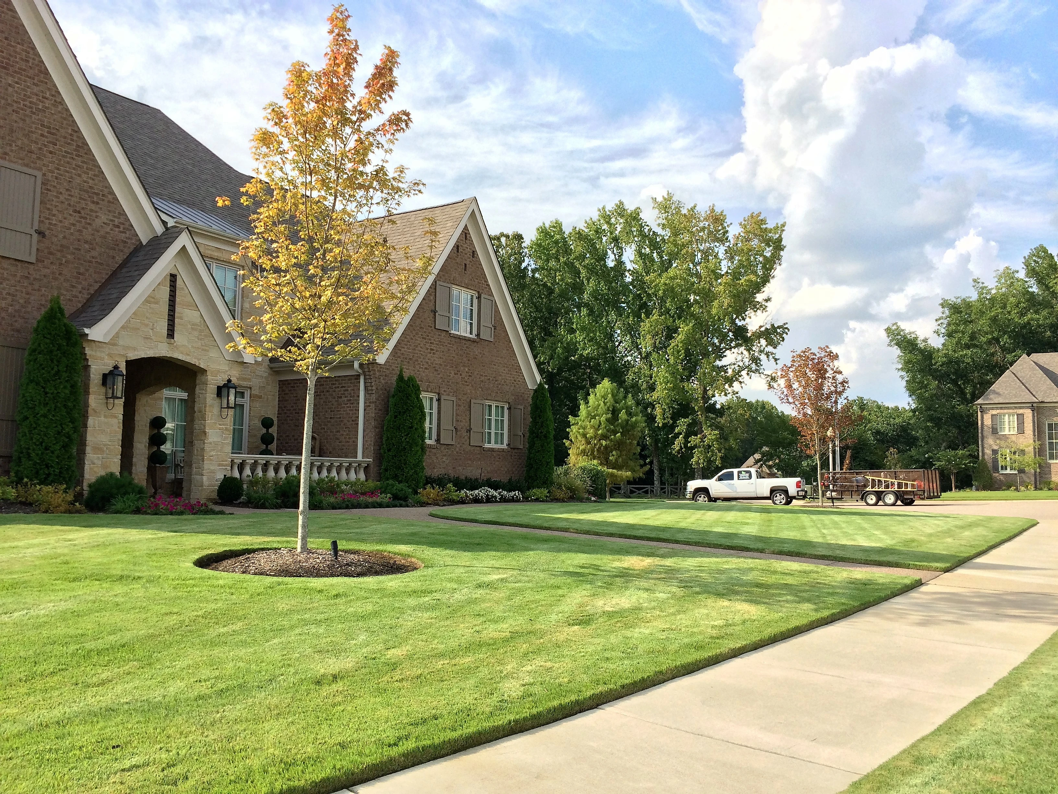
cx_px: 529
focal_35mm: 29
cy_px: 397
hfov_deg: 61.7
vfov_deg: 48.2
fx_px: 886
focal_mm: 4.15
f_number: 2.2
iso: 32
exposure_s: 1/933
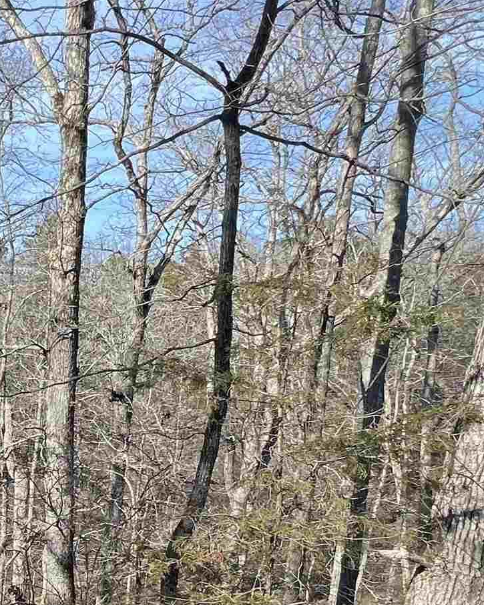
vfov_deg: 39.9
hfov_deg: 24.4
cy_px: 541
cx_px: -294
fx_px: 770
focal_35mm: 43
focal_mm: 1.57
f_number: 1.8
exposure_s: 1/445
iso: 32
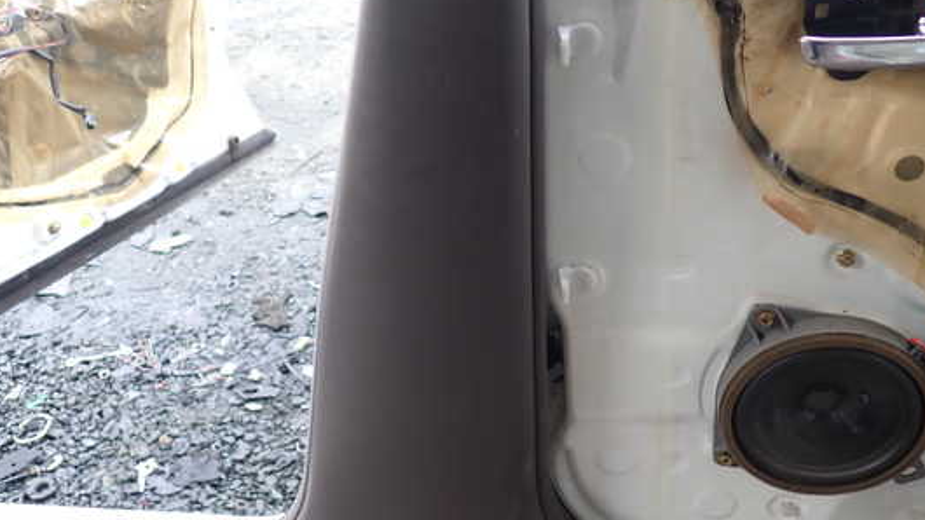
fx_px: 907
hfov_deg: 54.0
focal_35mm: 37
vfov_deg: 32.0
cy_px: 257
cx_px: 459
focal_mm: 5.4
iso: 100
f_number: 2.3
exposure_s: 1/100
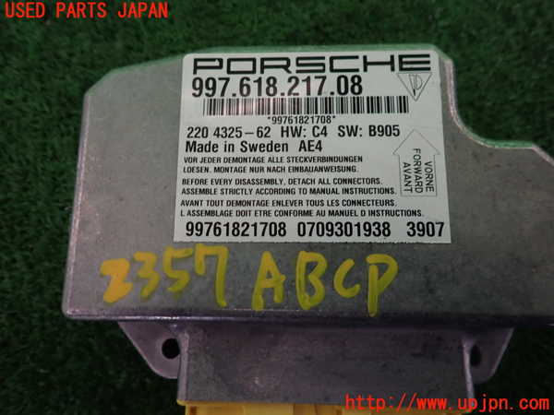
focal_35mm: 25
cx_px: 277
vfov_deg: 54.9
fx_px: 400
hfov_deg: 69.4
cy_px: 208
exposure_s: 1/50
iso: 200
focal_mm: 4.5
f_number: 2
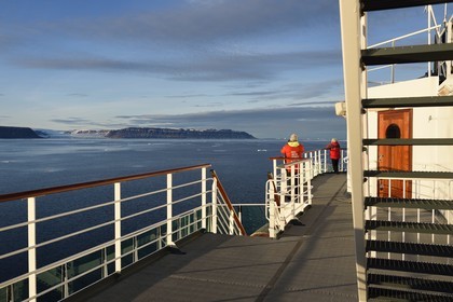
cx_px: 226
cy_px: 151
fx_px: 440
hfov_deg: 54.4
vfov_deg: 37.9
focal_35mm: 35
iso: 200
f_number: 10
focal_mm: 35
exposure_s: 1/320
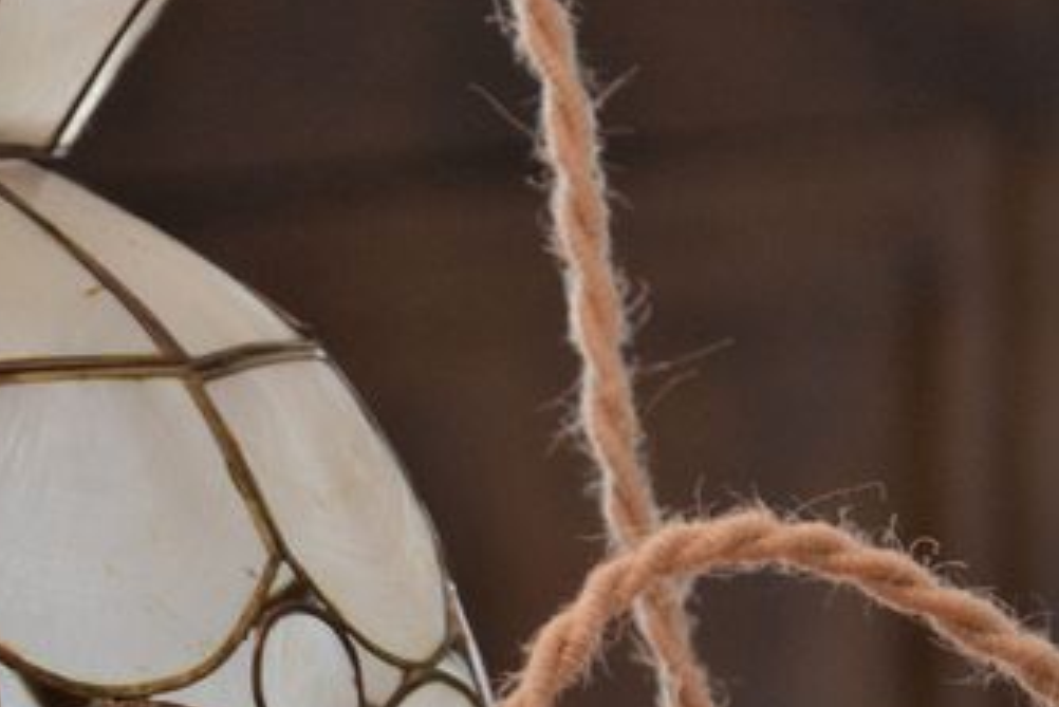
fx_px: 11779
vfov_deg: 3.4
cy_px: 472
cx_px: 78
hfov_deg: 5.1
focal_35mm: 400
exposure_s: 1/125
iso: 640
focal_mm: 105
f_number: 5.6
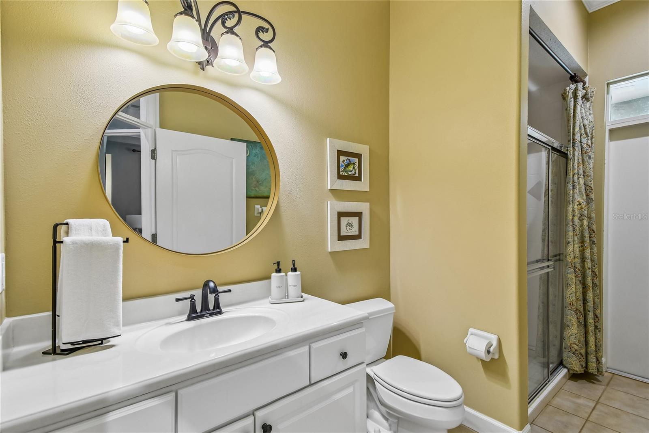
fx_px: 270
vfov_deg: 77.3
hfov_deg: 100.4
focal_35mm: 15
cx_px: 324
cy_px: 216
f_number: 7.1
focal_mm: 10
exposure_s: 1/13
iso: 100
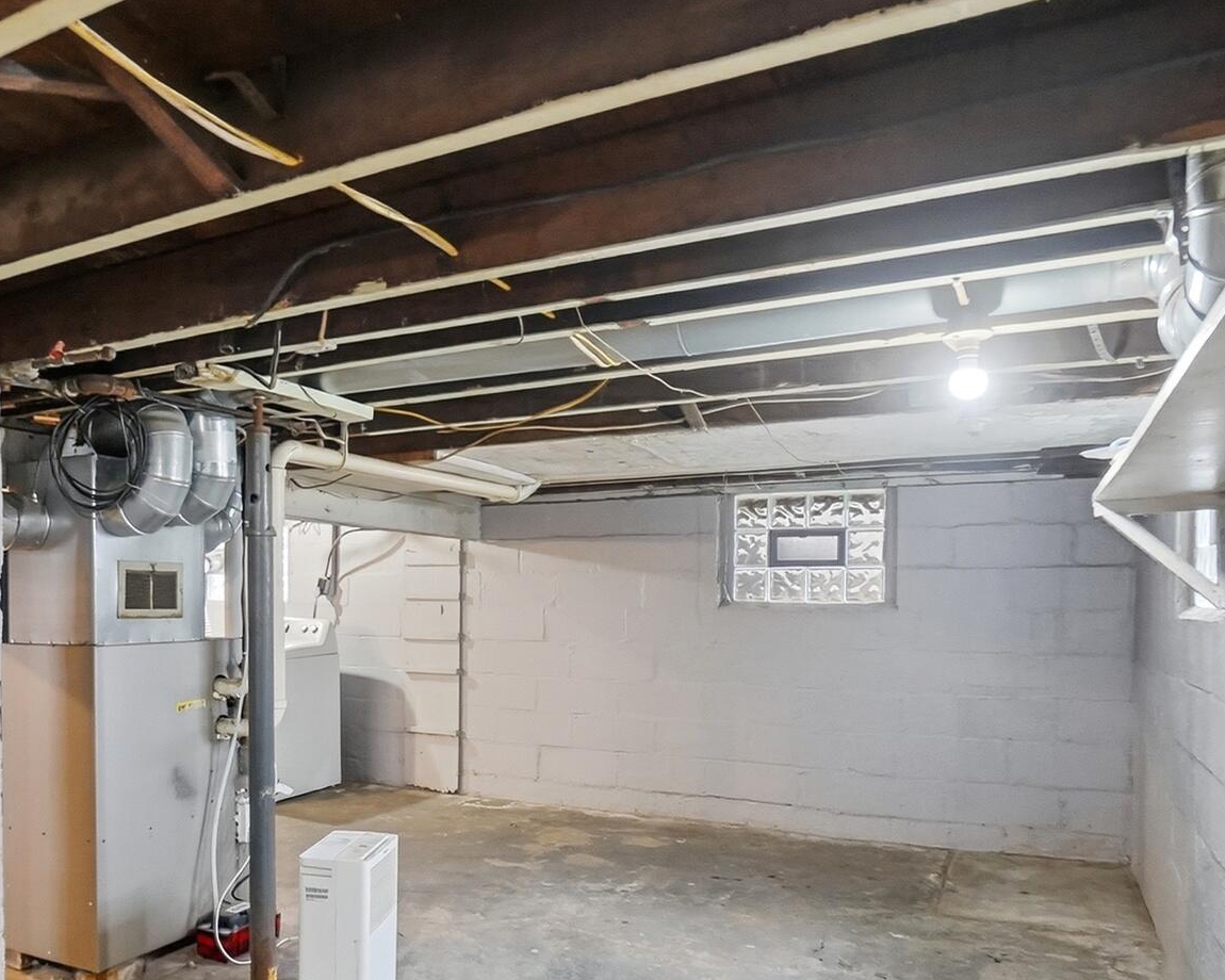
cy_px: 570
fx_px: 870
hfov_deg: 69.3
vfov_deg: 58.5
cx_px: 470
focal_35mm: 24
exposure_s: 1/30
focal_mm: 10
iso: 100
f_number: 4
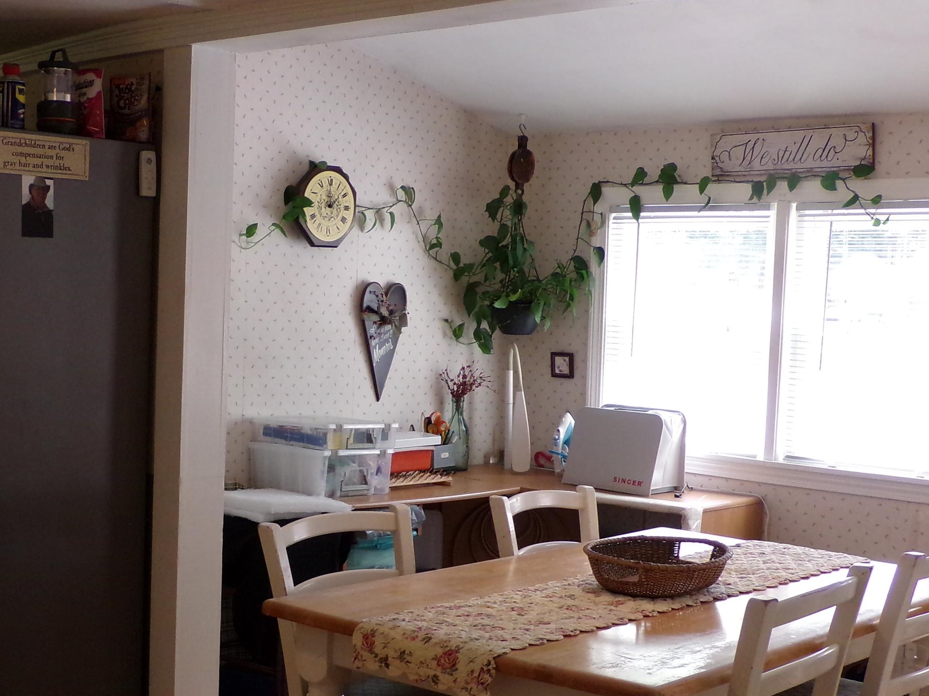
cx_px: 267
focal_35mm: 52
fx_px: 1395
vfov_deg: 27.9
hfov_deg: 36.2
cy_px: 459
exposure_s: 1/70
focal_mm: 5.9
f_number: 3.4
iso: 200
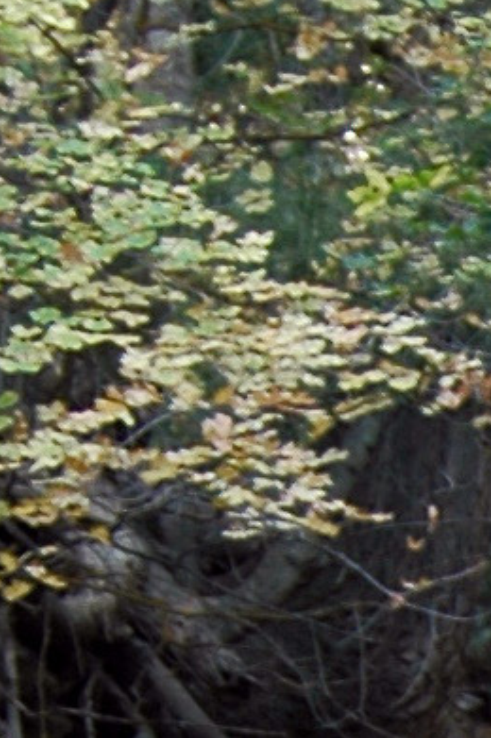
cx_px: 1326
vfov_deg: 8.6
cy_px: 1321
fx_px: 4734
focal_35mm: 231
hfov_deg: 5.6
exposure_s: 1/40
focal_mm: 20
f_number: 3.8
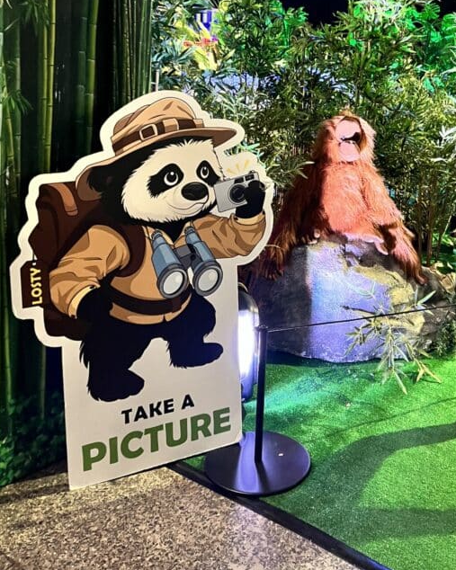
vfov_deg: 43.3
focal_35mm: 41
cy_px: 139
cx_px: 331
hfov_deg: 35.8
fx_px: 692
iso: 500
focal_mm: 5.7
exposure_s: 1/33
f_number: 1.5
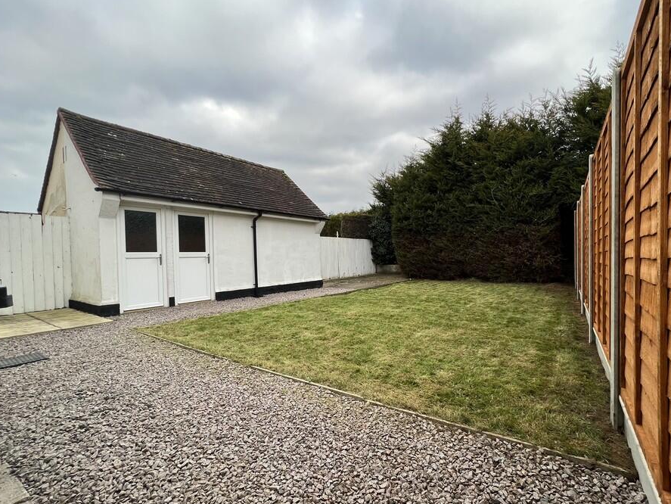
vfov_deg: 81.7
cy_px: 264
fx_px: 291
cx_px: 367
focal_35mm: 15
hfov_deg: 97.9
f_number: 1.8
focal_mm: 1.57
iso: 32
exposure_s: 1/266
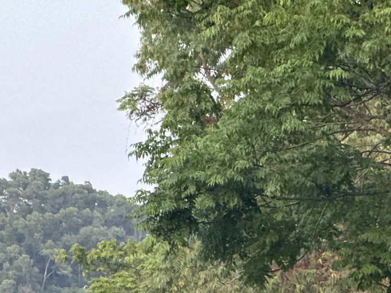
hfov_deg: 6.1
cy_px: 392
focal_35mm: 323
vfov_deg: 4.6
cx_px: 63
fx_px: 3649
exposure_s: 1/121
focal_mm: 15.66
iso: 100
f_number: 2.8
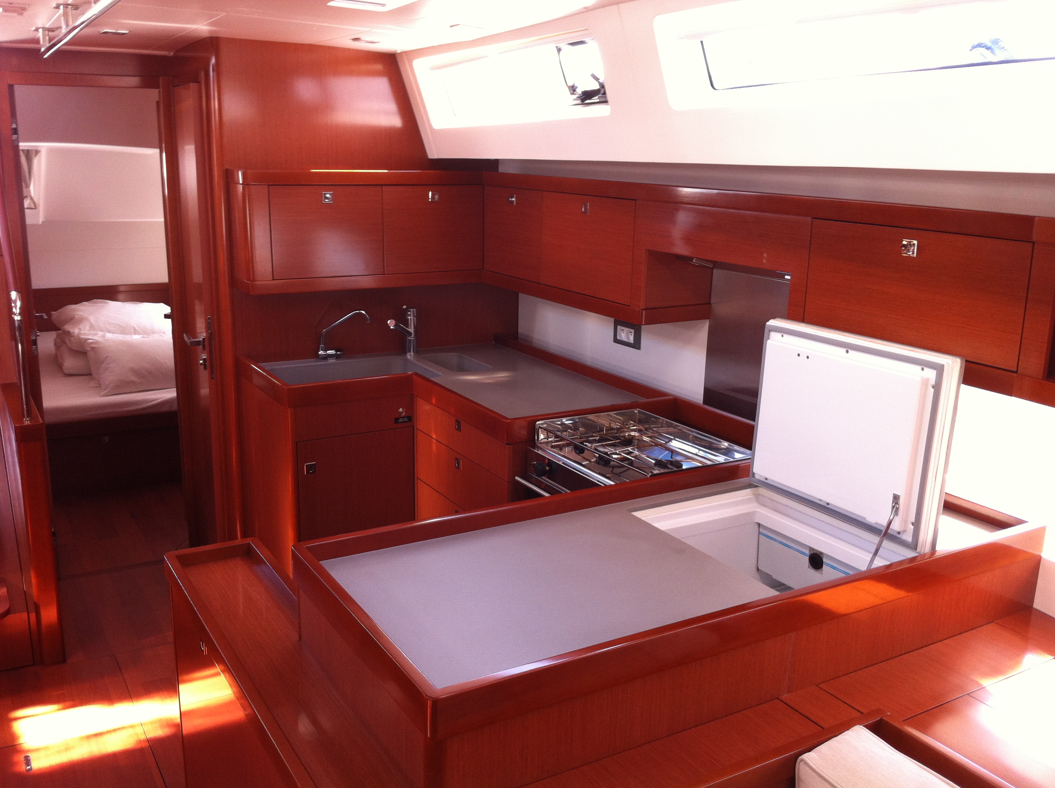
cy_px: 394
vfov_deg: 40.6
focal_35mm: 35
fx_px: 1065
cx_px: 528
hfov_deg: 52.7
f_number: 2.8
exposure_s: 1/20
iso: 80
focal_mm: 3.85
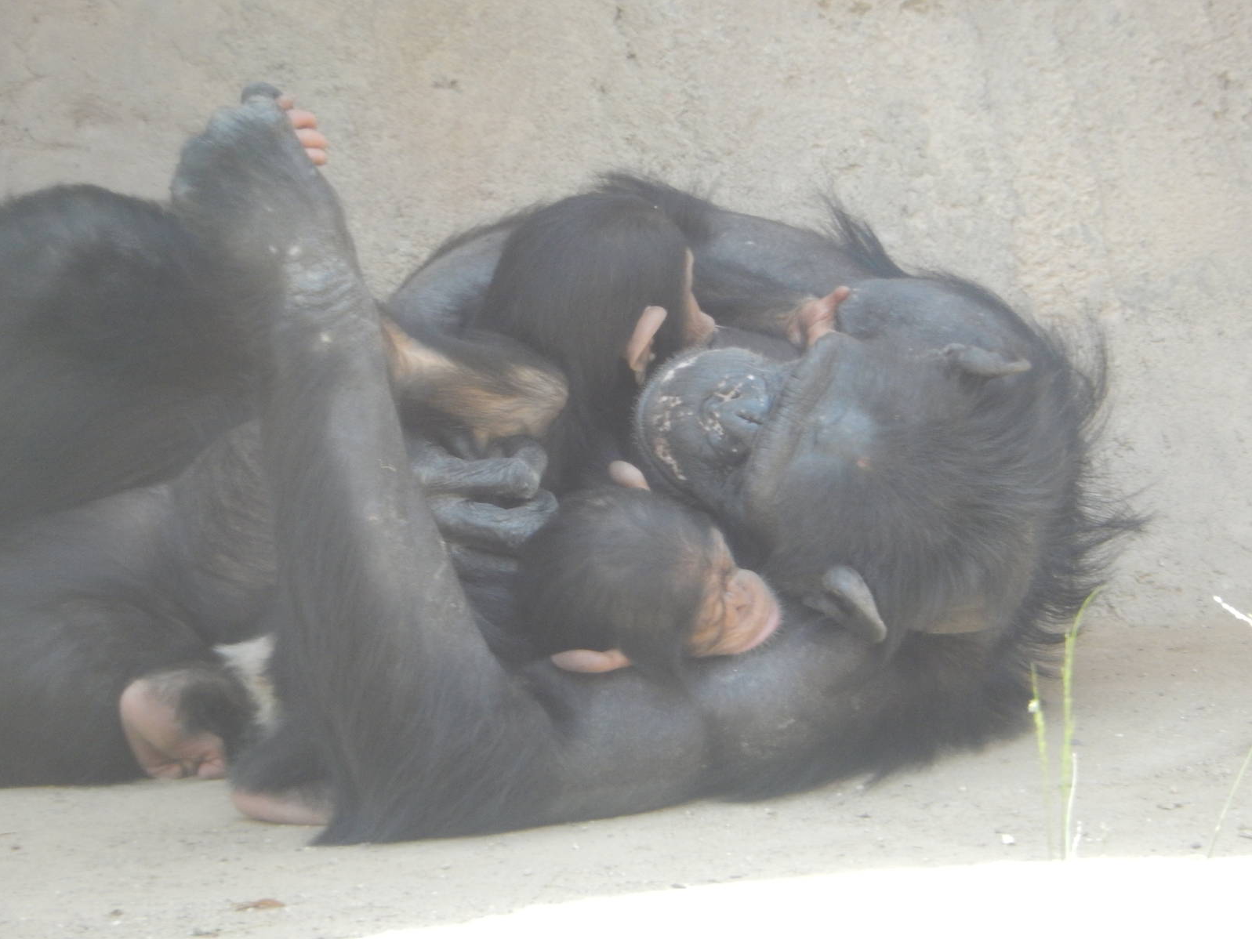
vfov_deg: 2.9
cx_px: 626
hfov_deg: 3.8
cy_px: 470
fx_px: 18628
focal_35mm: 515
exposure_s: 1/60
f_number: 6.3
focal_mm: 92.3
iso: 400
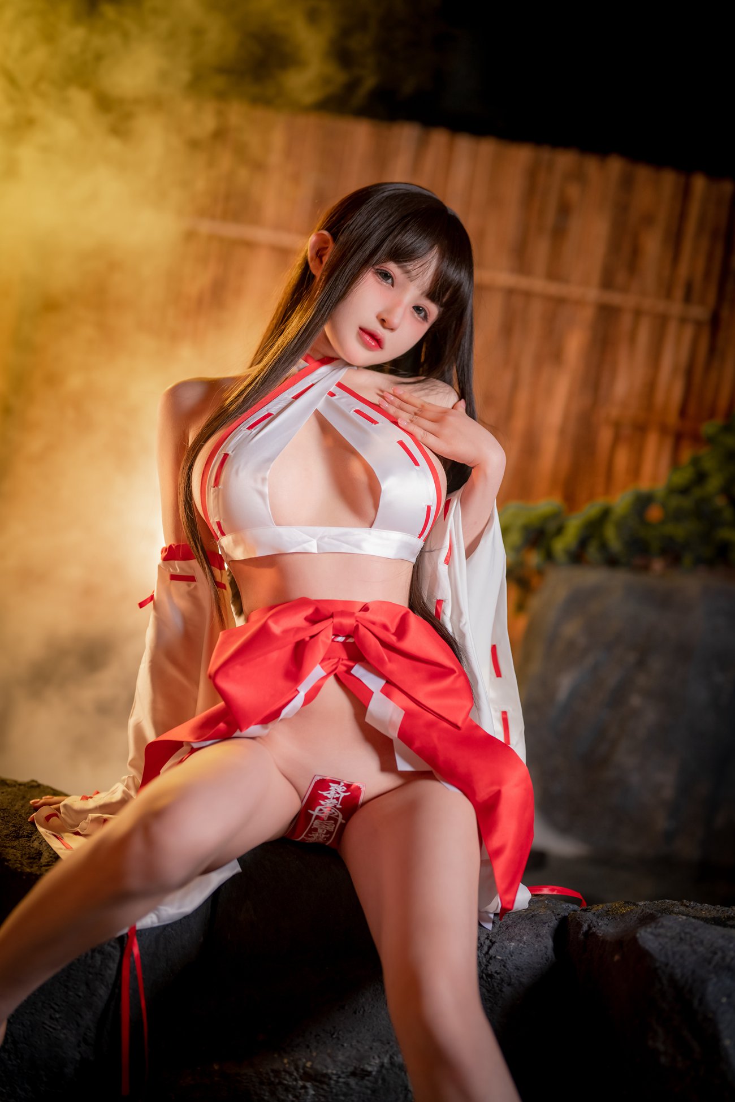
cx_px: 368
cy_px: 551
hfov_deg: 27.0
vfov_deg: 39.6
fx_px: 1531
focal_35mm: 50
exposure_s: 1/80
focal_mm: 50
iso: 640
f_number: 1.6
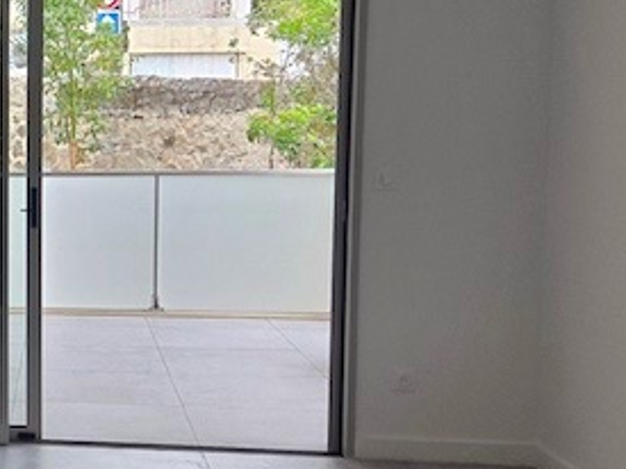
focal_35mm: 67
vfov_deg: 21.9
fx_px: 1211
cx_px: -193
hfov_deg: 25.0
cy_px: 241
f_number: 1.8
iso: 200
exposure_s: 1/180
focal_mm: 5.4
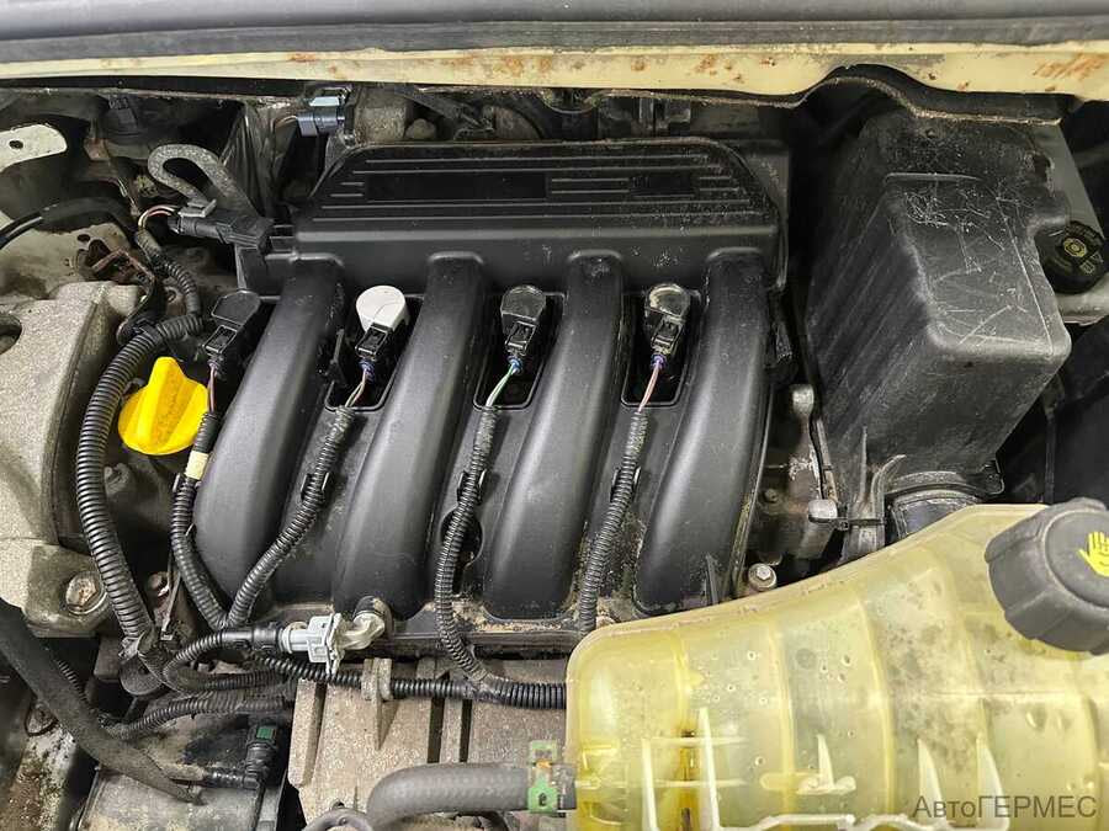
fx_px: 769
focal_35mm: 24
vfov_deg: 56.8
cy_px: 416
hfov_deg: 71.6
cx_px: 554
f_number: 1.78
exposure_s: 1/33
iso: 800
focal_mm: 6.86
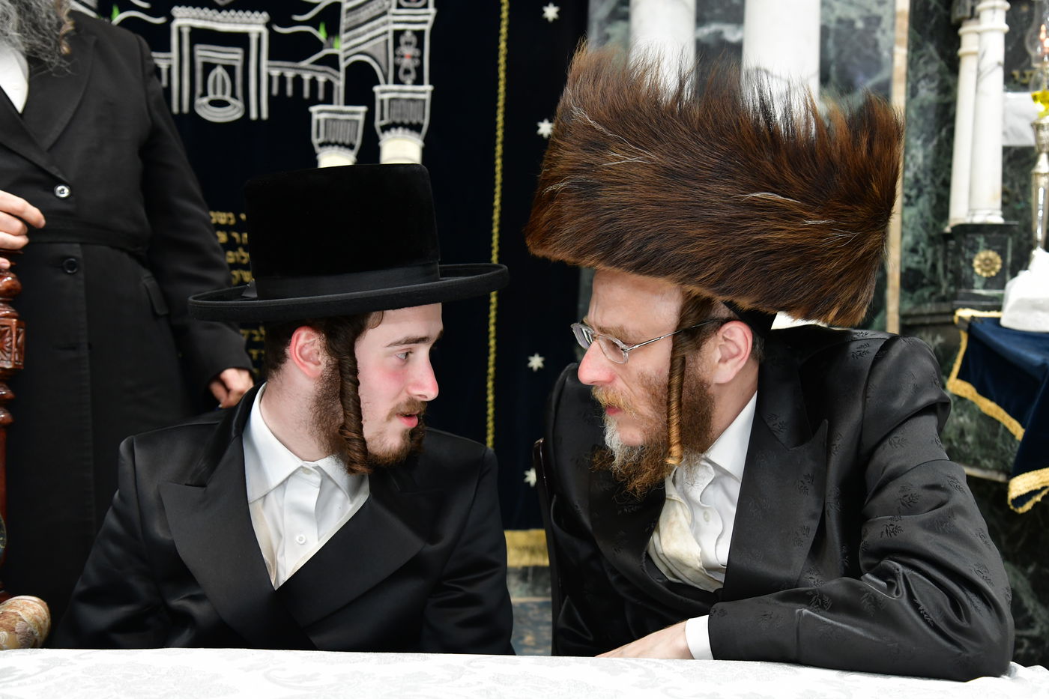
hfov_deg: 41.1
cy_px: 350
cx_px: 524
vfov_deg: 28.1
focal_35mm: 48
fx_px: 1398
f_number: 5.6
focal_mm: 48
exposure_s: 1/100
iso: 2000
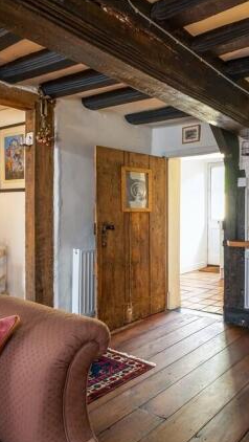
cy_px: 224
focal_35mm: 26
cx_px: 257
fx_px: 305
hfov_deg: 38.7
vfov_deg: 71.9
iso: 200
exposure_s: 1/4
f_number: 7.1
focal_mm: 10.5
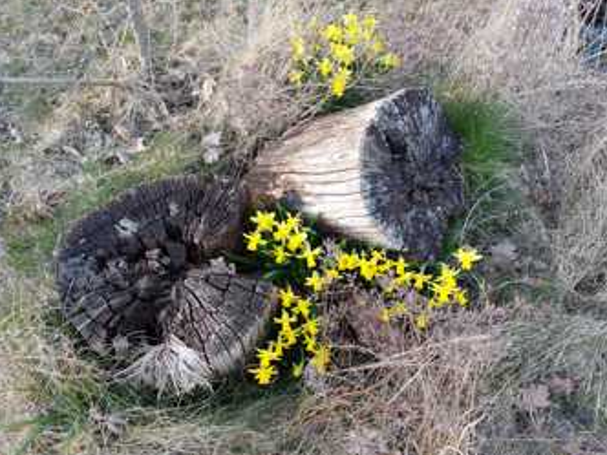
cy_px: 232
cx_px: 324
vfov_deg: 53.1
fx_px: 456
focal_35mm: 26
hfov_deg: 67.2
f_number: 1.8
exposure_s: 1/120
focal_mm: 5.23
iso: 64
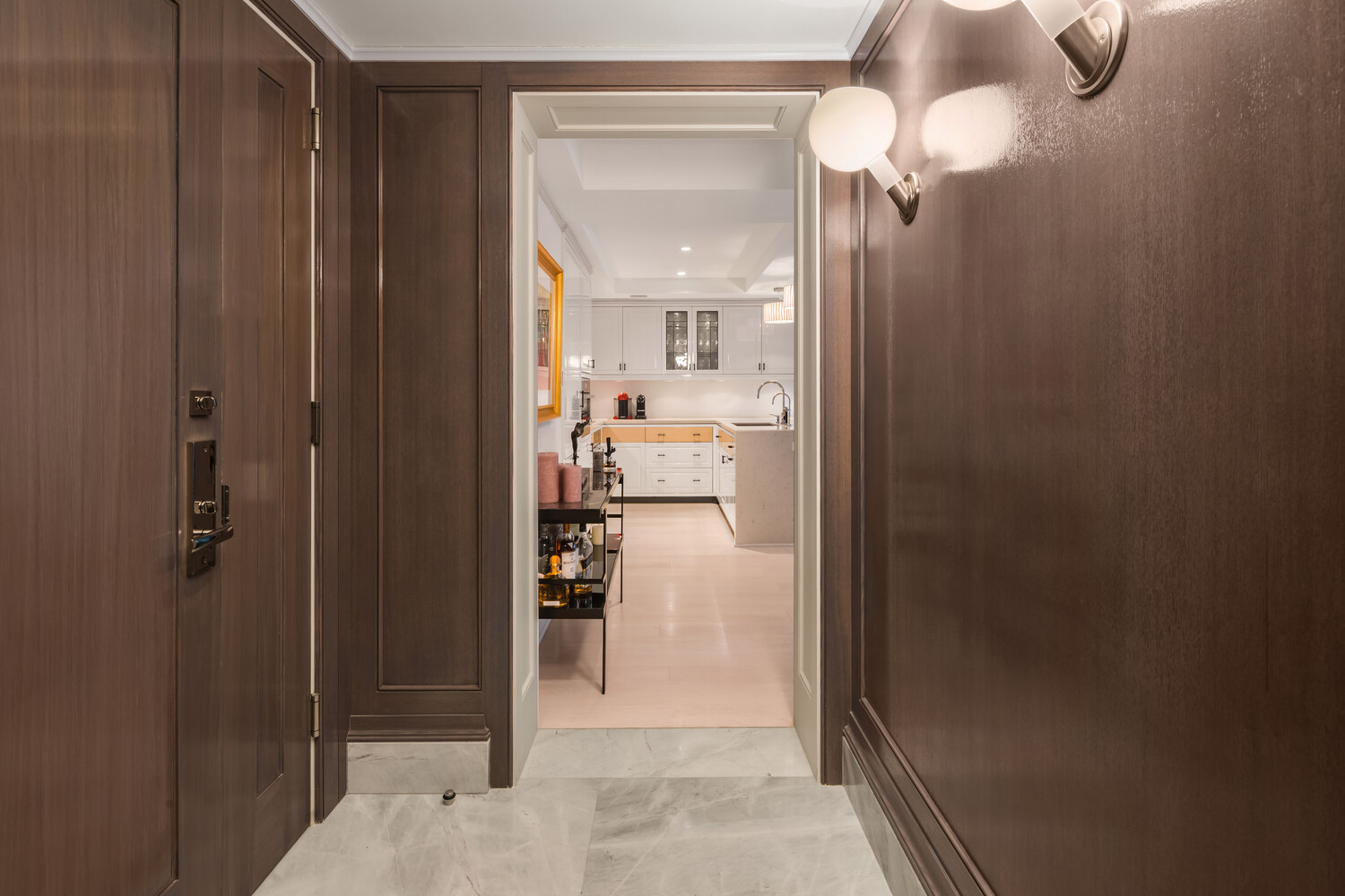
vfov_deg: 70.4
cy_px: 448
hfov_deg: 93.3
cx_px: 672
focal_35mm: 17
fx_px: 635
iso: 320
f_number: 16
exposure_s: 1/3
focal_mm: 17
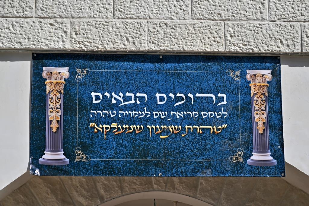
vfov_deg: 11.4
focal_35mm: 120
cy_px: 103
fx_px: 1030
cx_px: 154
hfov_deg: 17.1
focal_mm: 120
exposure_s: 1/1250
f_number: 4
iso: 32
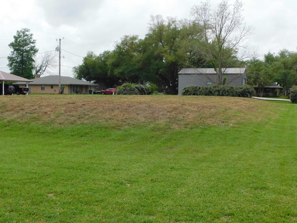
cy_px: 112
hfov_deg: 38.7
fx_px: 420
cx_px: 118
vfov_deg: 29.7
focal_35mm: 49
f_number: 3.6
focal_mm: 7.1
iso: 125
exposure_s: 1/500
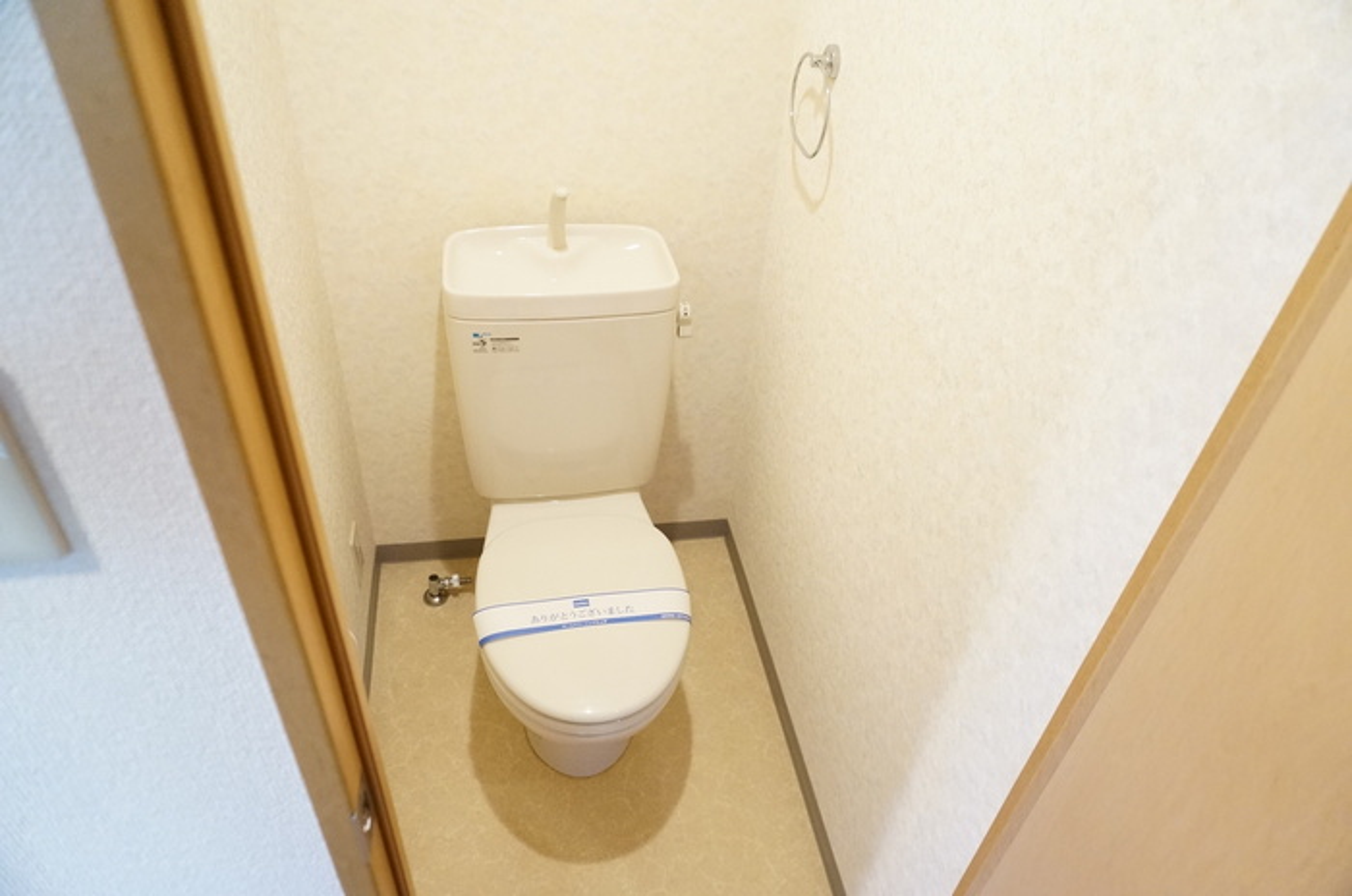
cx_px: 676
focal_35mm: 24
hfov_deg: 73.8
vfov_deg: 53.0
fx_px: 900
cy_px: 448
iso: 3200
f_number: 3.5
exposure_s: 1/60
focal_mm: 16
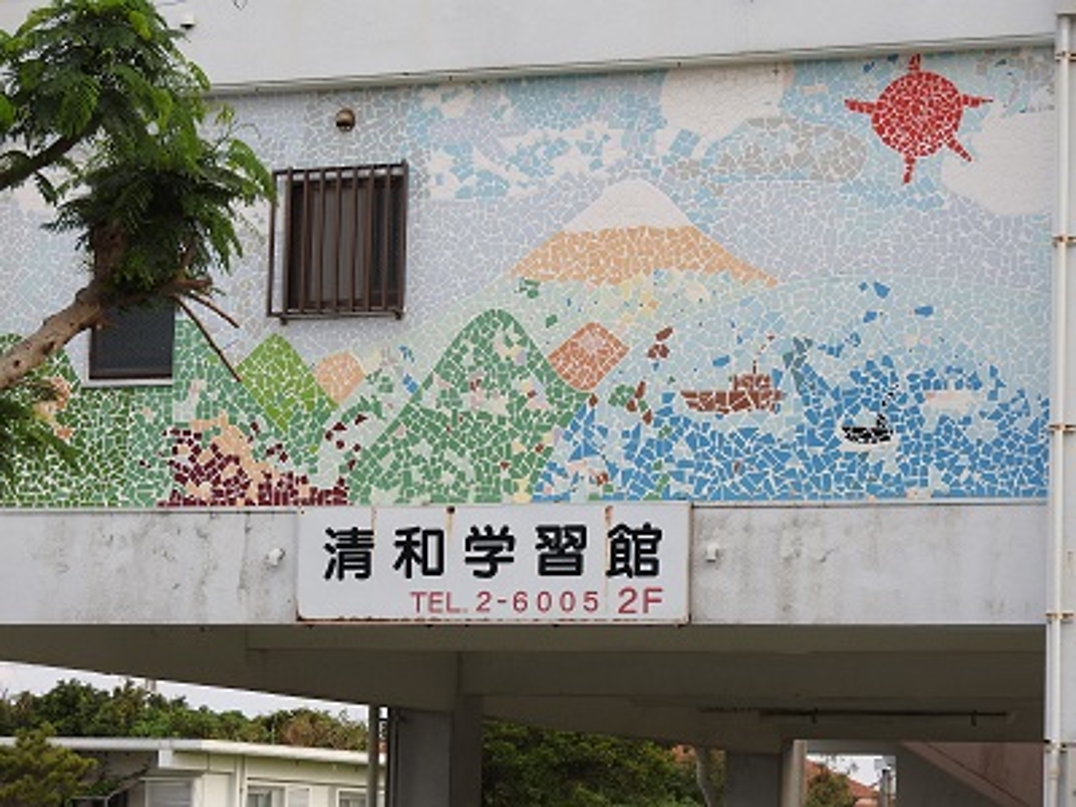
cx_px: 538
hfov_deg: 15.8
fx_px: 3885
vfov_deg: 11.9
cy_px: 404
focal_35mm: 125
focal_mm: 22.4
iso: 100
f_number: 5
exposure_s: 1/100
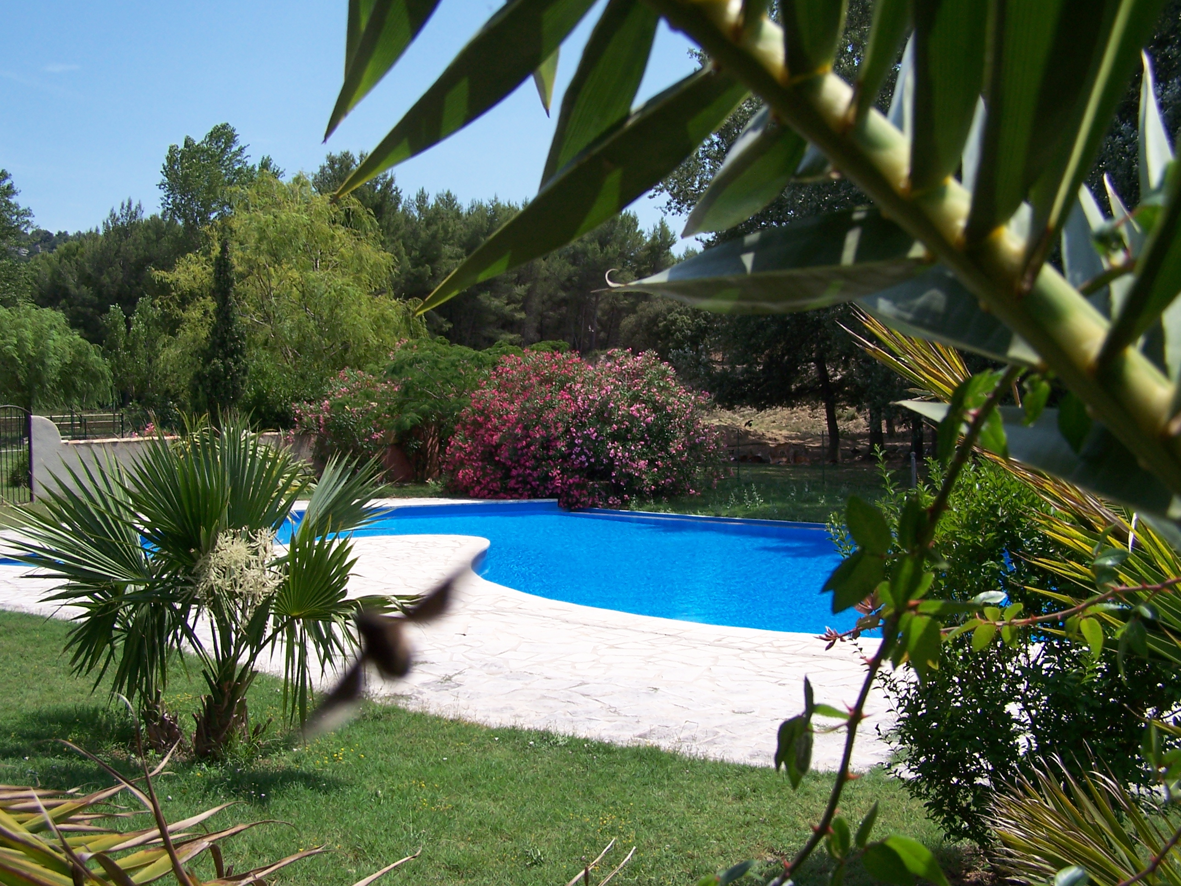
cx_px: 590
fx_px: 1296
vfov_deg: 37.7
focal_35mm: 38
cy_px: 443
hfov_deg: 49.0
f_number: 4
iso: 80
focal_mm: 6.3
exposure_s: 1/800
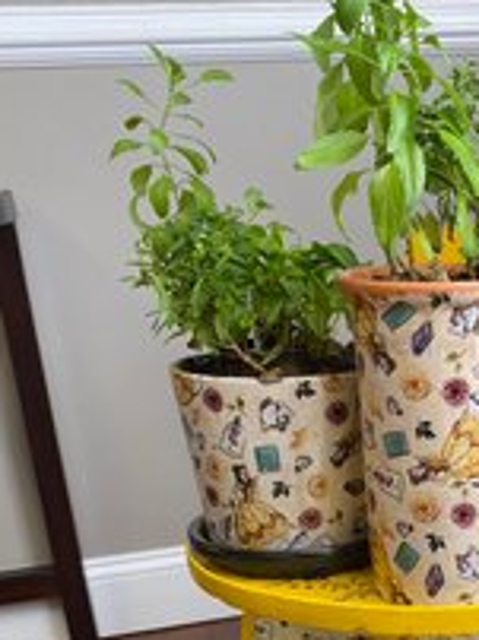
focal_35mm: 61
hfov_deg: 22.6
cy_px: 619
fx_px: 1128
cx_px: 525
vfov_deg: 29.9
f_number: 1.8
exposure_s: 1/120
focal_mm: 4.25
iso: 100
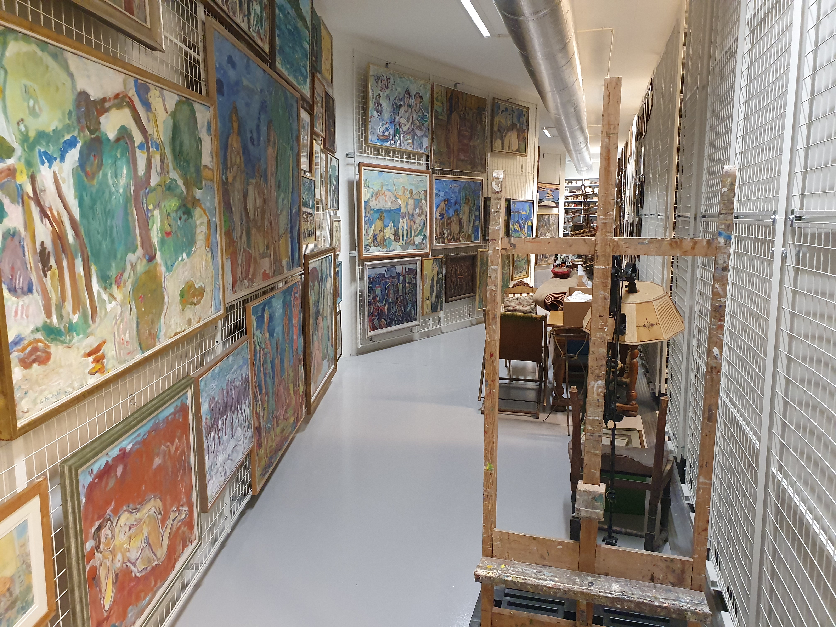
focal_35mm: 26
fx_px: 628
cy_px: 314
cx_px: 418
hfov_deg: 67.3
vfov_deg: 53.1
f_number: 2.4
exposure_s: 1/50
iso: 500
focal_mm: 4.32
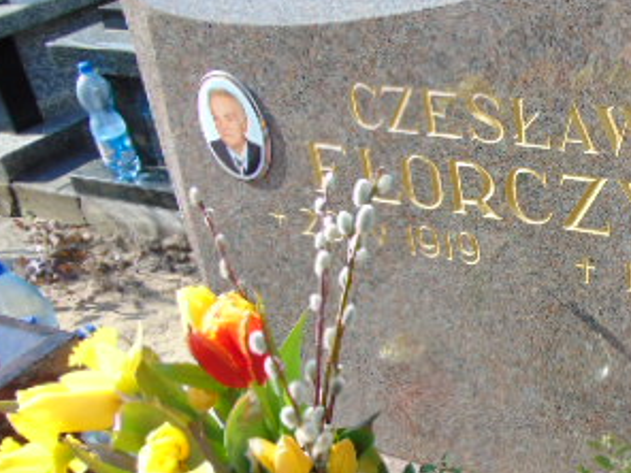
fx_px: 984
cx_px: 548
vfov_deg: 27.0
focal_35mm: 54
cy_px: 217
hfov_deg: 33.9
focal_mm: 4.5
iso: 80
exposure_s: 1/640
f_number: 3
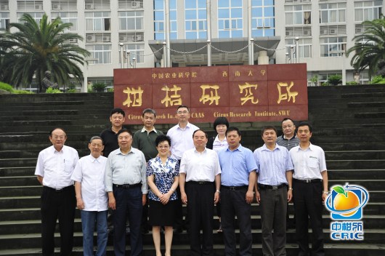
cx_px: 192
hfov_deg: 38.2
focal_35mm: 52
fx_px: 555
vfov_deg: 25.9
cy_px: 128
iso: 200
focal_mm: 52
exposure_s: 1/100
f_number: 5
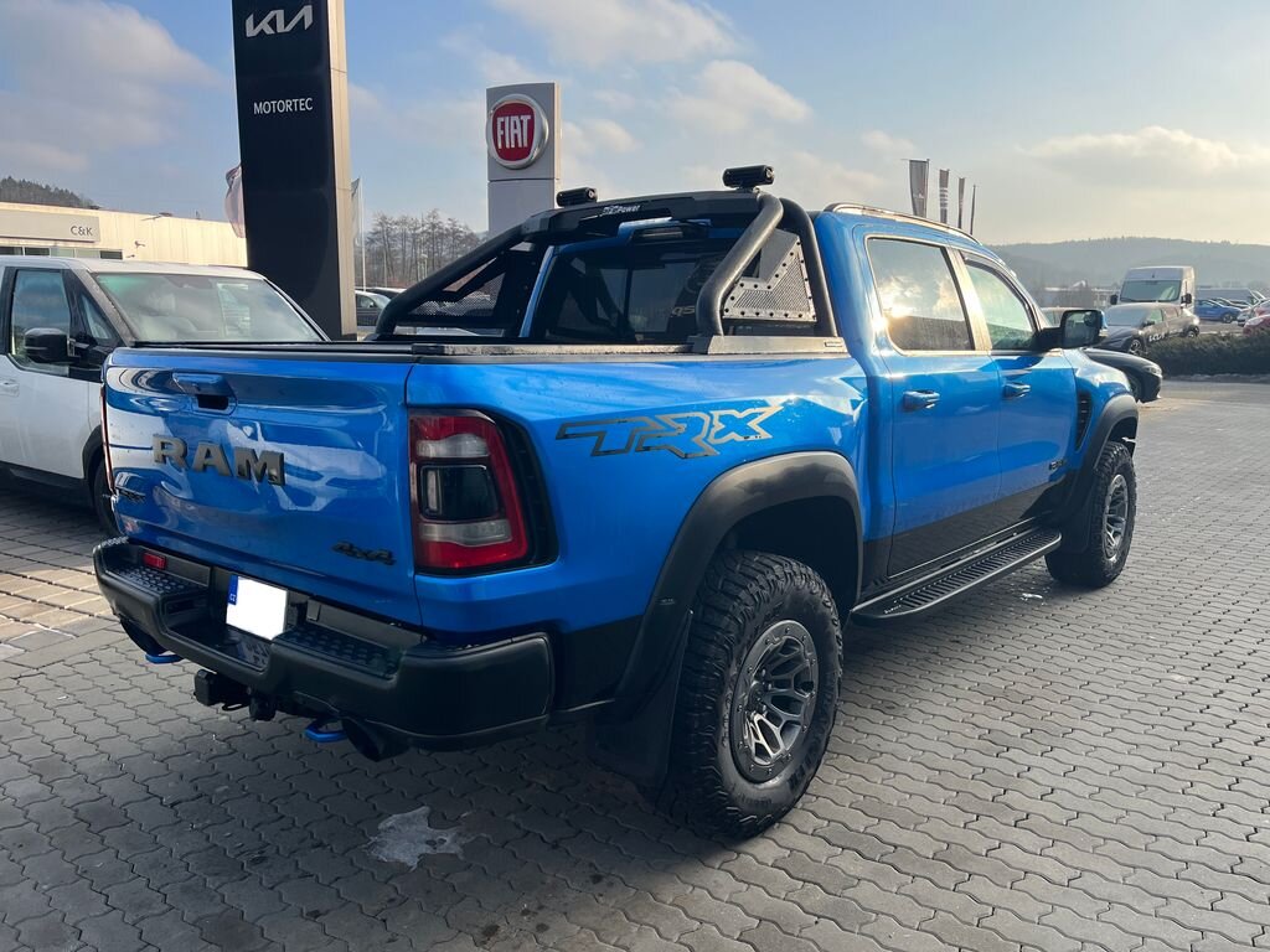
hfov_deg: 67.3
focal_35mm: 26
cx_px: 635
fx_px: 954
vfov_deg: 53.1
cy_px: 476
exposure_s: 1/1776
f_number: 1.6
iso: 50
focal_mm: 5.1
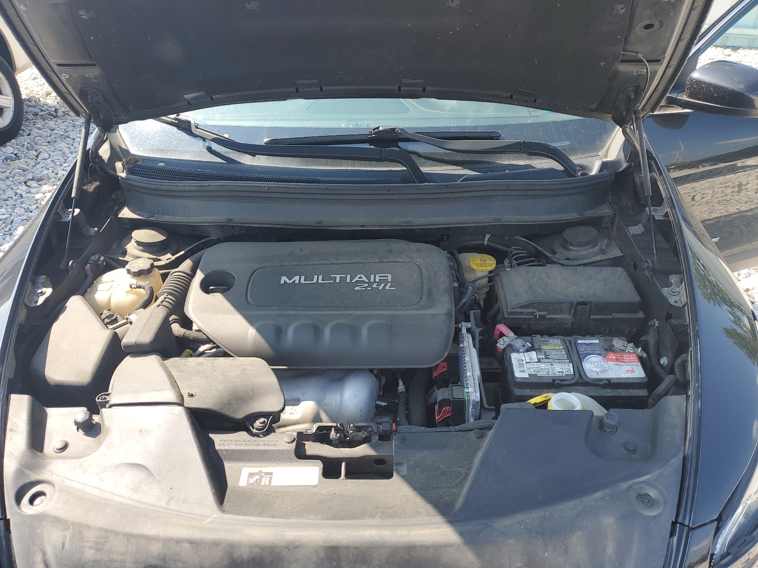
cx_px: 379
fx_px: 569
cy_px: 284
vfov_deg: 53.1
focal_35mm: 26
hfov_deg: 67.3
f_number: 1.5
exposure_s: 1/667
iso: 50
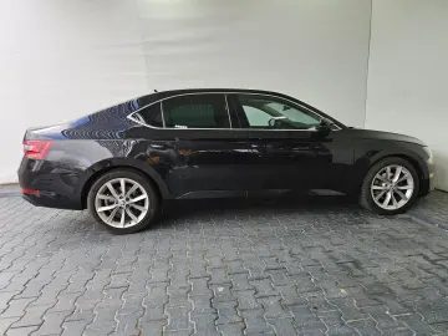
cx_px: 224
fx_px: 298
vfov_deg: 58.9
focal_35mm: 23
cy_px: 168
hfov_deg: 73.9
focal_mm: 6.3
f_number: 1.7
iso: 40
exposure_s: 1/359
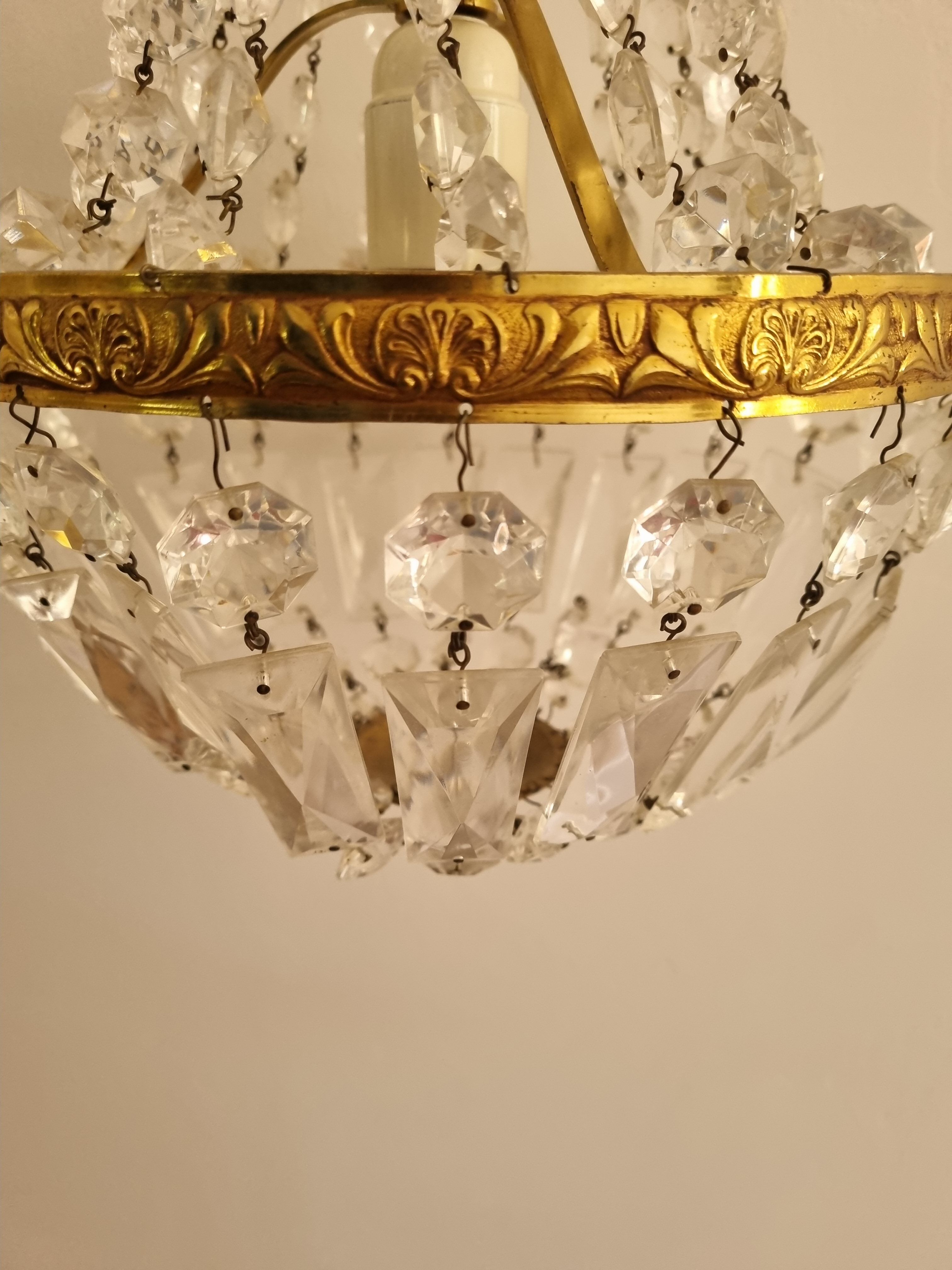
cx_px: 476
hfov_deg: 53.1
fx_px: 953
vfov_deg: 67.3
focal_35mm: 26
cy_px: 635
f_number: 1.8
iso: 250
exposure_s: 1/100
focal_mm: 5.4
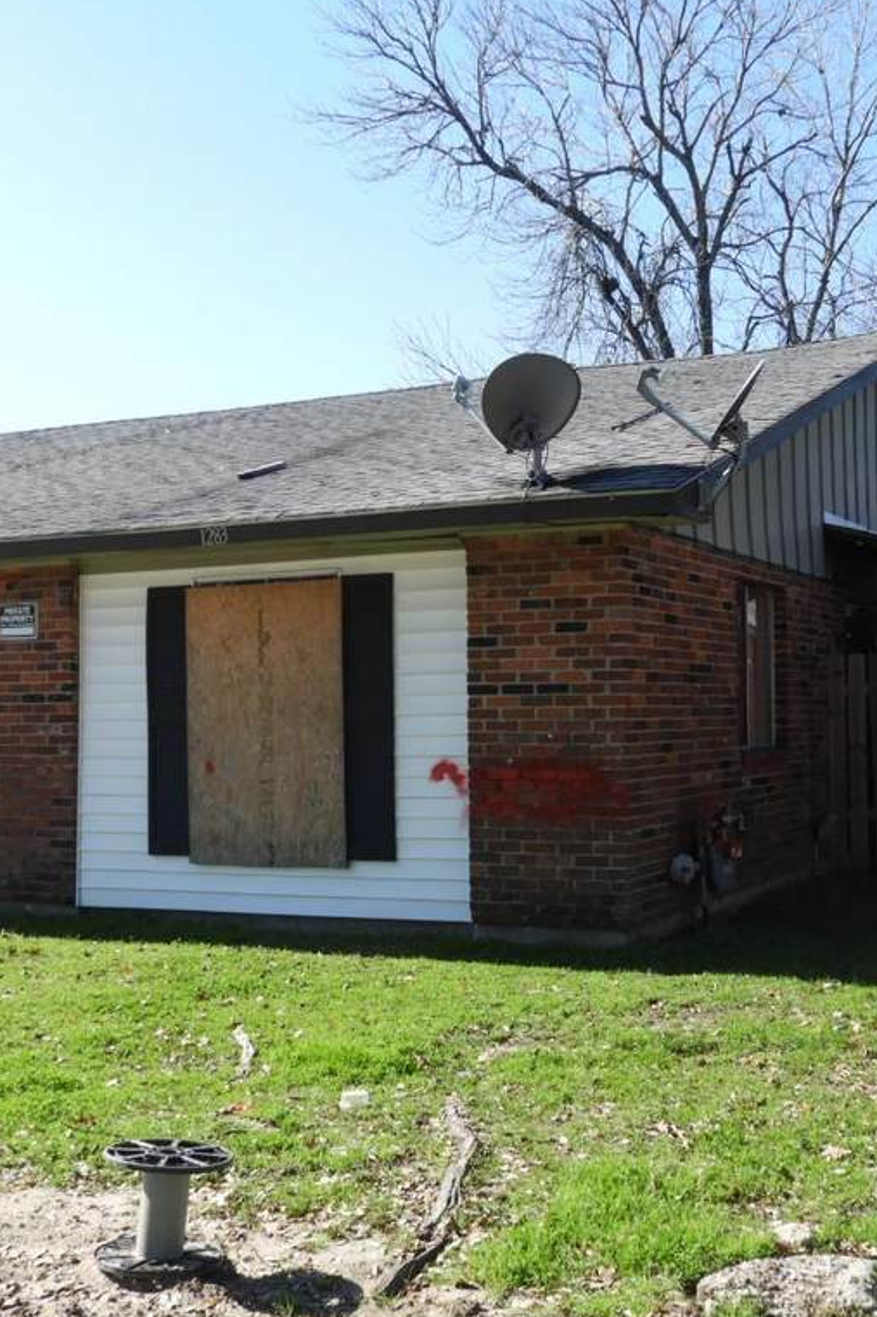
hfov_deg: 31.7
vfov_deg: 46.3
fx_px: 1535
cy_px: 723
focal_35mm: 42
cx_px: 548
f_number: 3.3
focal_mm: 4.3
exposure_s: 1/640
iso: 100
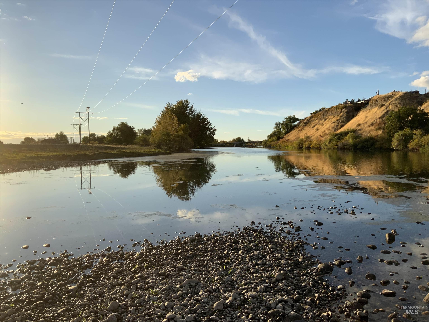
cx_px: 214
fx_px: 359
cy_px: 161
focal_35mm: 29
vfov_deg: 48.2
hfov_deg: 61.7
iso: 20
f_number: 1.8
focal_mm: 3
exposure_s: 1/2427
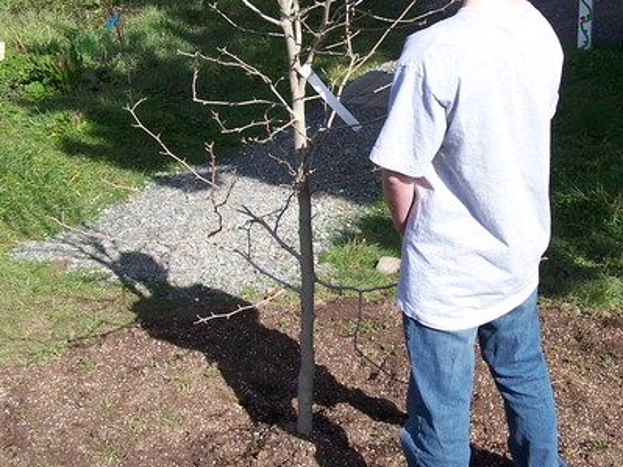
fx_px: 1098
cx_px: 436
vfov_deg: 24.0
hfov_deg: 31.3
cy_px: 187
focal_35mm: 61
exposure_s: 1/500
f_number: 4
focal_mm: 6.3
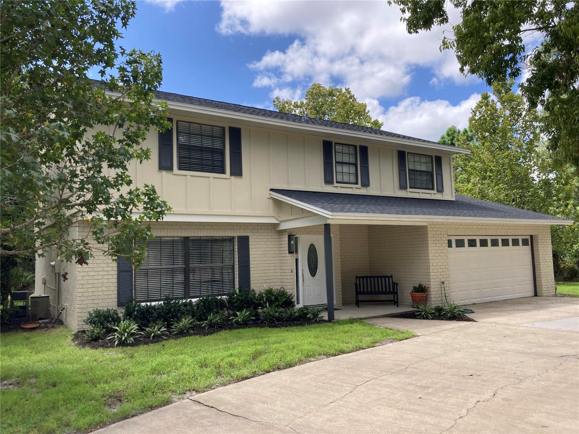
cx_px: 290
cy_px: 217
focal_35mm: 28
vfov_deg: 49.7
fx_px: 468
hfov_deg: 63.4
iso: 20
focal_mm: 3.99
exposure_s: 1/1215
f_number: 1.8
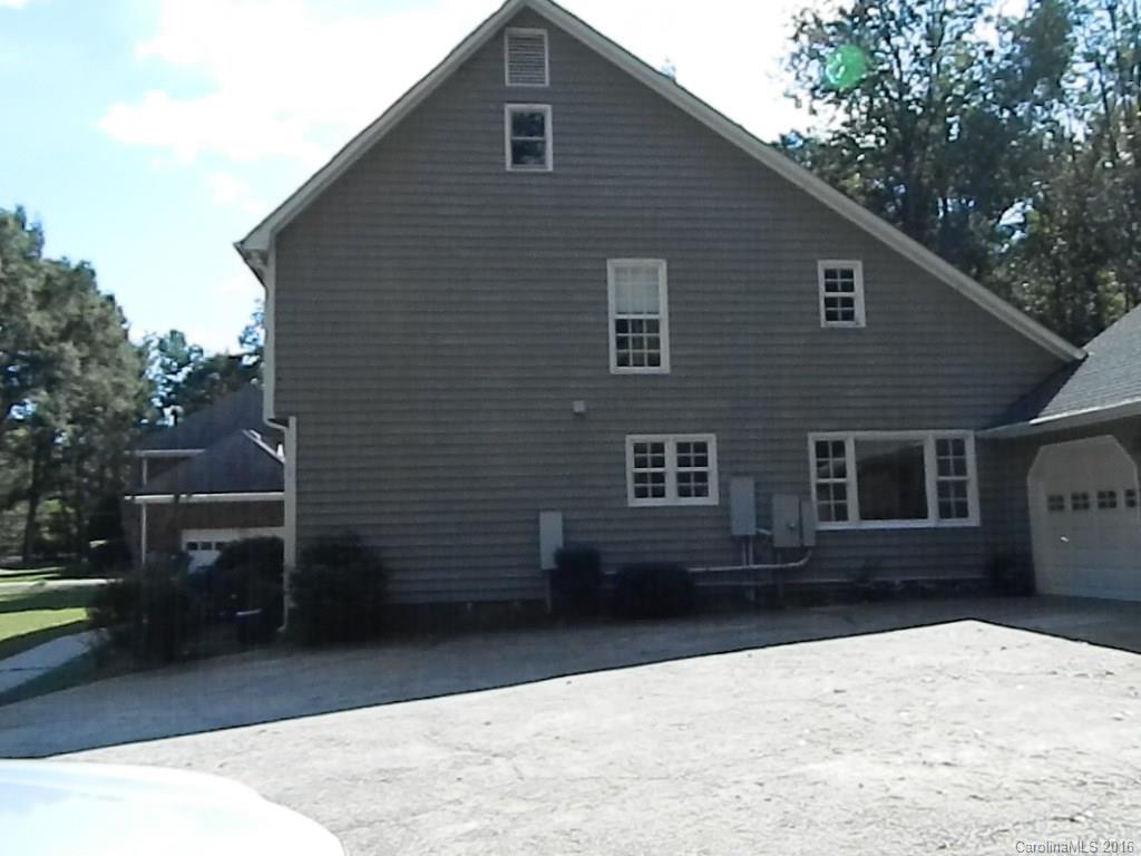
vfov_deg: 45.4
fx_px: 1022
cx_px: 570
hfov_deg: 58.4
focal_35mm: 31
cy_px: 428
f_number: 9.1
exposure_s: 1/320
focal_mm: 5.6
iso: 400
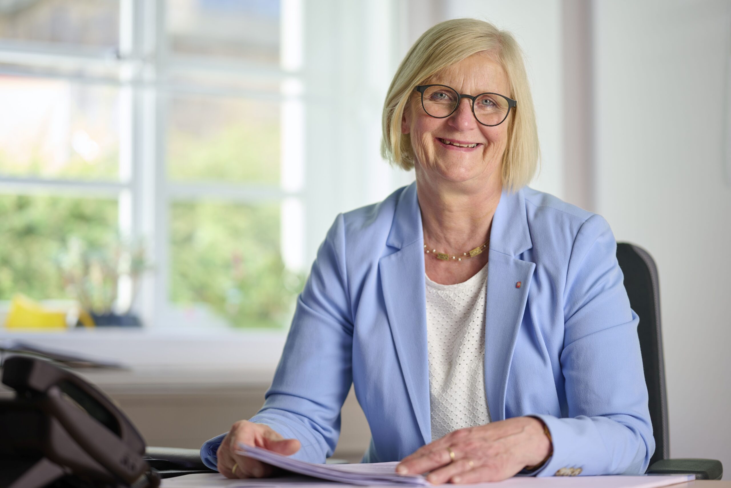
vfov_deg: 16.1
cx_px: 366
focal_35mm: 85
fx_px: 1726
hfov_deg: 23.9
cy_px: 244
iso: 80
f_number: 1.8
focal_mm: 85
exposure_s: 1/60
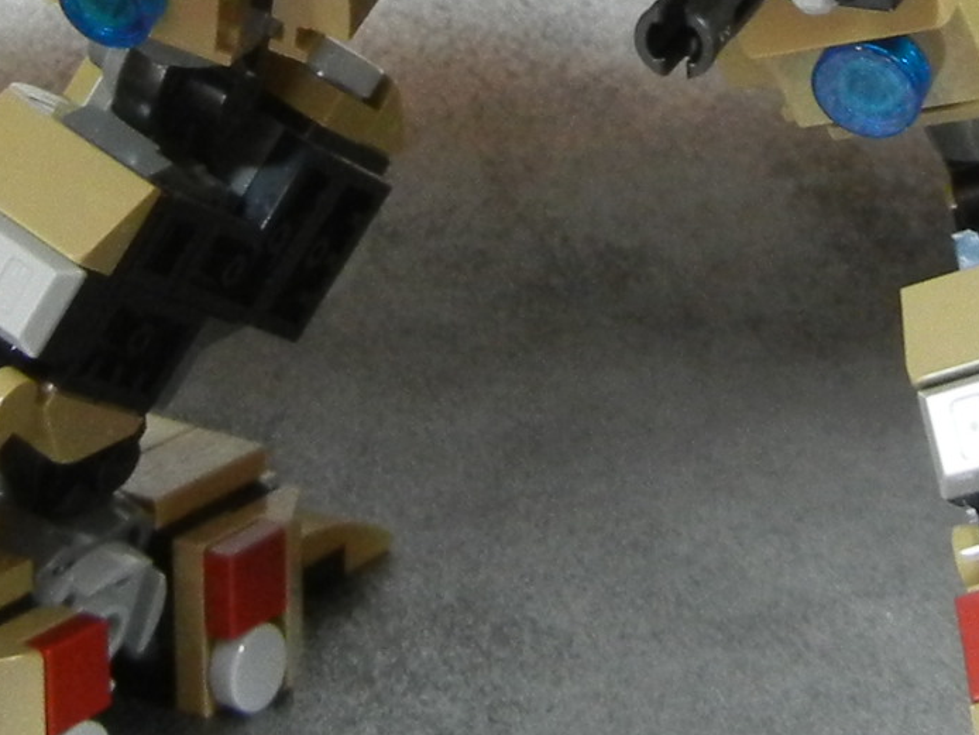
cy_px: -65
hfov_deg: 14.0
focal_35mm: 141
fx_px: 3989
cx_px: 480
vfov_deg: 10.4
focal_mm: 5.4
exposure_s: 1/54.8
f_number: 3.5
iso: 400
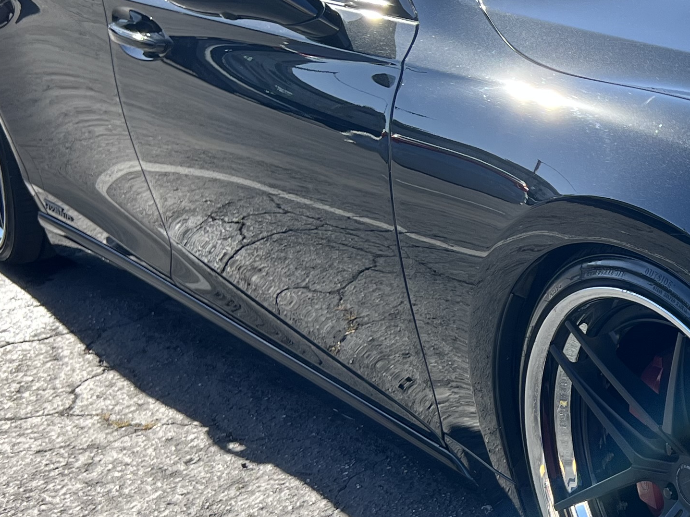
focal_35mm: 73
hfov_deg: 24.1
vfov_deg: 20.2
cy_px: 270
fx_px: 1455
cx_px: 840
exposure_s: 1/1196
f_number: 1.5
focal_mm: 5.7
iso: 50
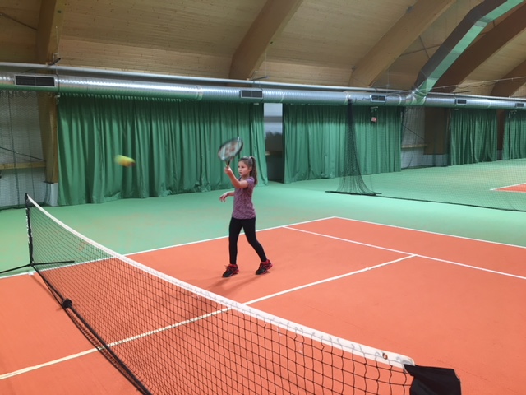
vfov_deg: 48.2
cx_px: 263
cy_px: 198
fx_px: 441
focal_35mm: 29
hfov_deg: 61.7
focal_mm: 4.15
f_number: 2.2
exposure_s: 1/33
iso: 80
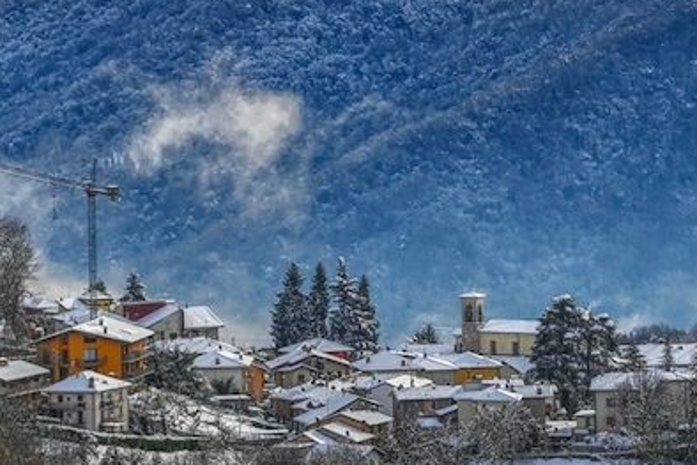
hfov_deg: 4.7
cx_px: 534
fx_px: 8502
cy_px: -76
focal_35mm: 439
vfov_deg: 3.1
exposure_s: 1/500
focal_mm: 90
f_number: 8
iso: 100
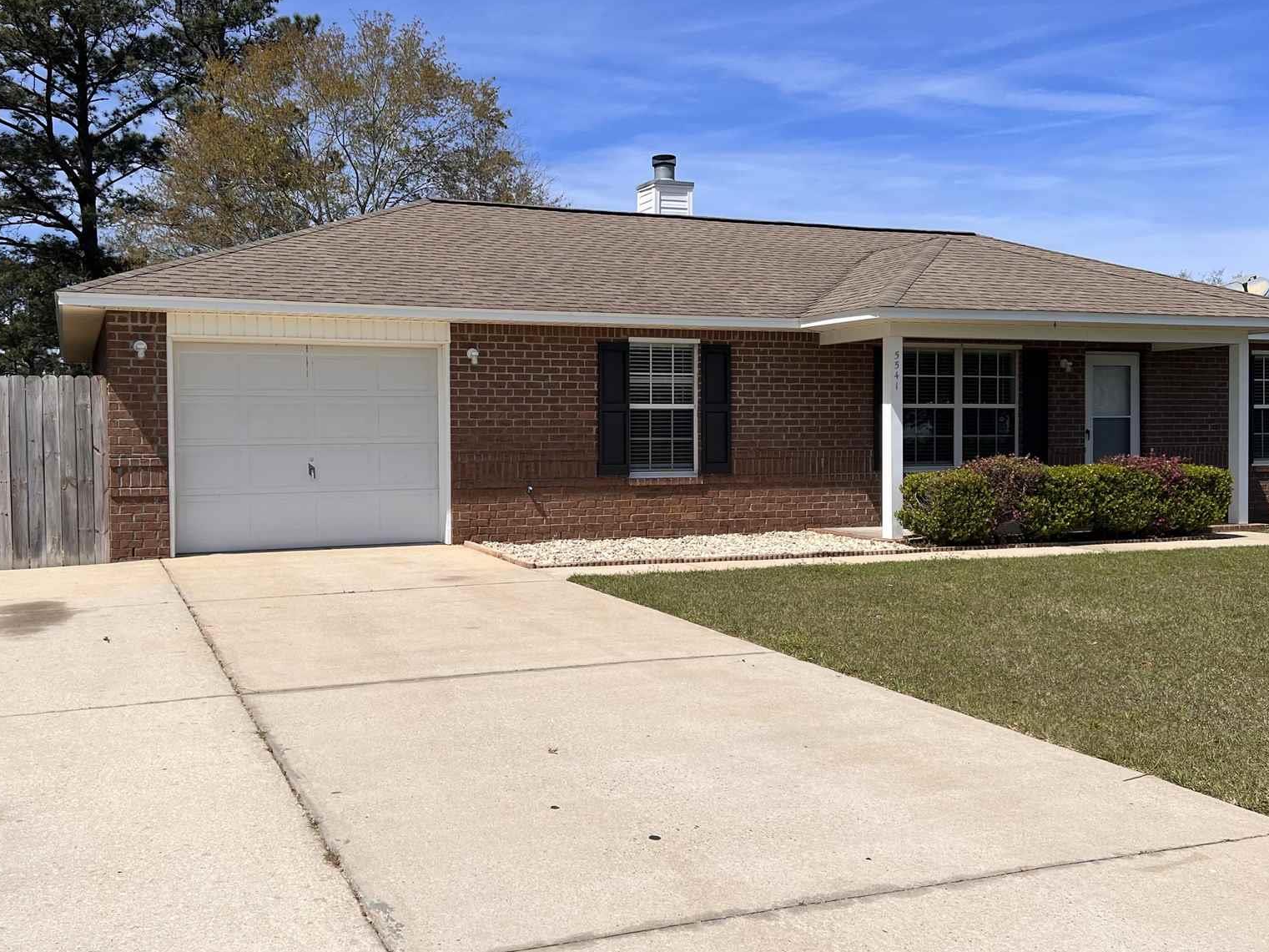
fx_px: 1283
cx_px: 594
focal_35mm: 35
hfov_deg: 52.6
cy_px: 451
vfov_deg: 40.7
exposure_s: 1/6579
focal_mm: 5.7
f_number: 1.5
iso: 50
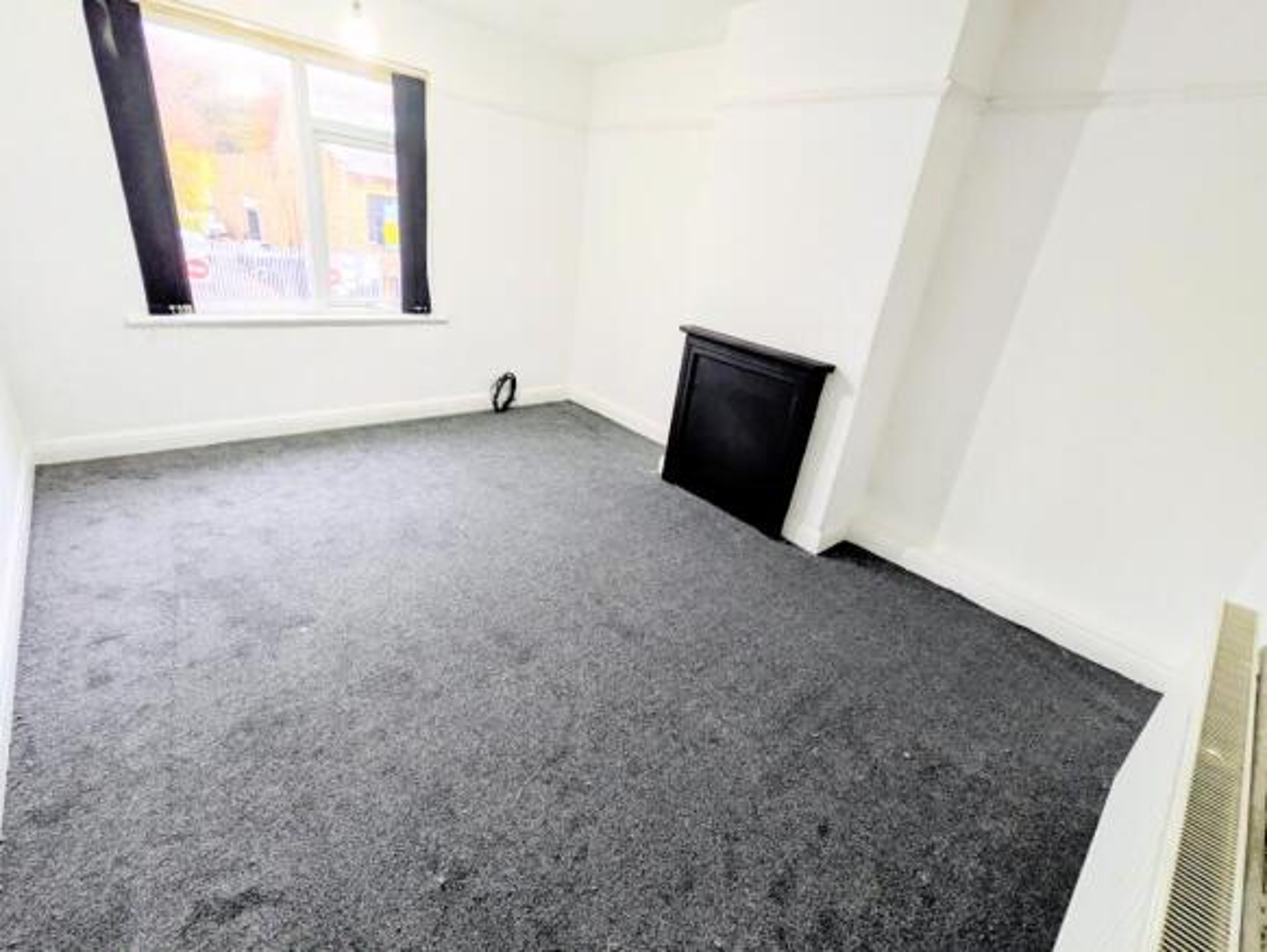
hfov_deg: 102.0
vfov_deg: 85.7
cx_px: 634
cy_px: 476
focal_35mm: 14
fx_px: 513
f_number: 2.2
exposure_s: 1/25
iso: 100
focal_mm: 1.83
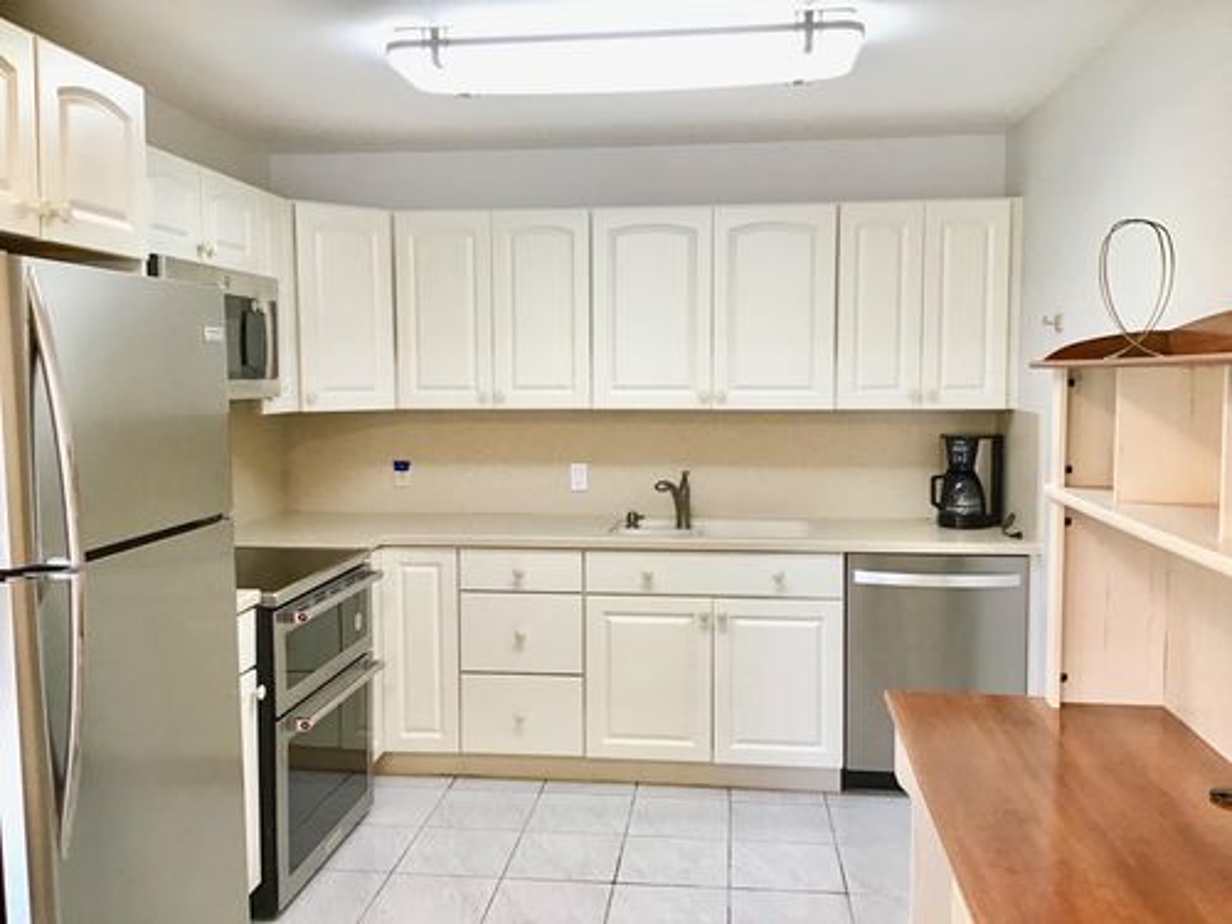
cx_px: 616
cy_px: 462
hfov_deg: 58.4
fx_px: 1103
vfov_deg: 45.4
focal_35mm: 31
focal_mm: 3.3
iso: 50
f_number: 2.4
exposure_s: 1/30
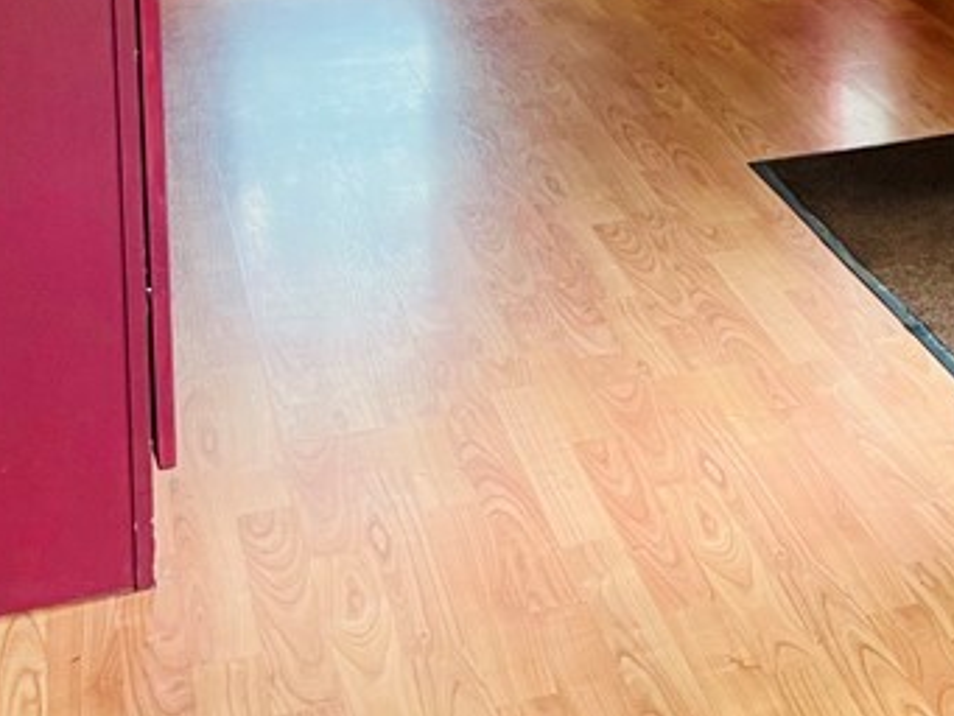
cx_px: 1304
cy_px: -221
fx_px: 2150
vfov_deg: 17.7
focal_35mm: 78
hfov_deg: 22.0
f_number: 1.5
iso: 100
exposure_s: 1/60
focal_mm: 5.7
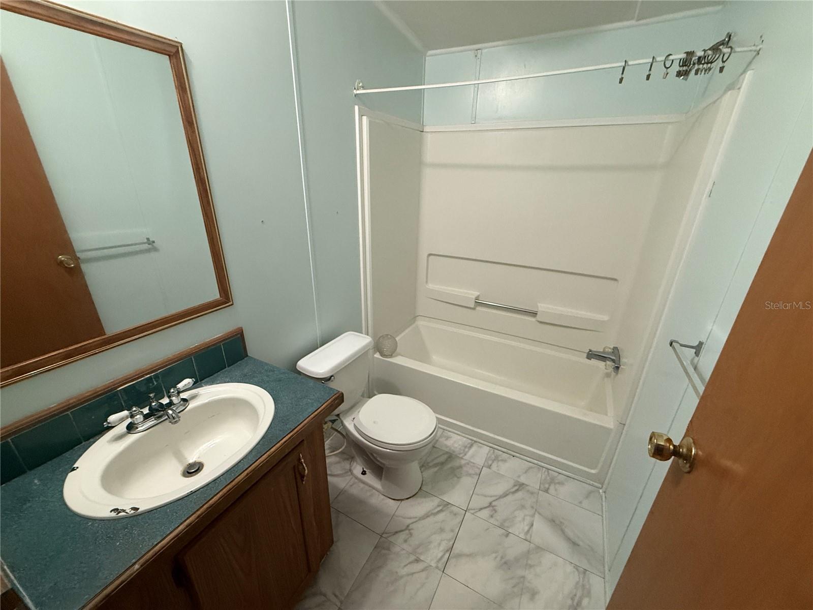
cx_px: 406
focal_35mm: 14
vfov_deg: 85.7
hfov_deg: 102.1
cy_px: 305
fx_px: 329
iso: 500
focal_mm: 2.22
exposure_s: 1/60
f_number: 2.2
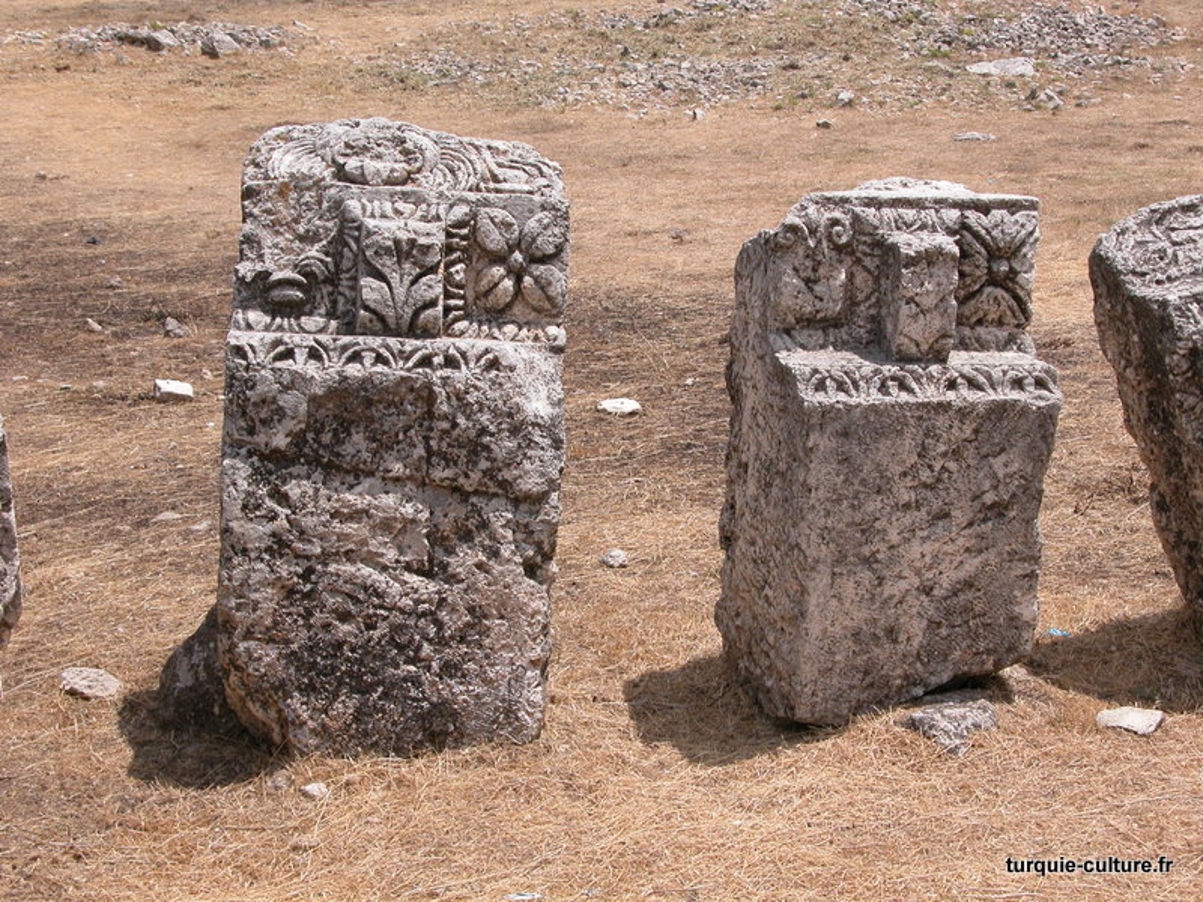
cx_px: 602
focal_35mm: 58
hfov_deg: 33.2
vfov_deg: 25.2
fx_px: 2016
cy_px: 451
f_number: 5
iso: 100
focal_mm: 14.7
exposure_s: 1/787
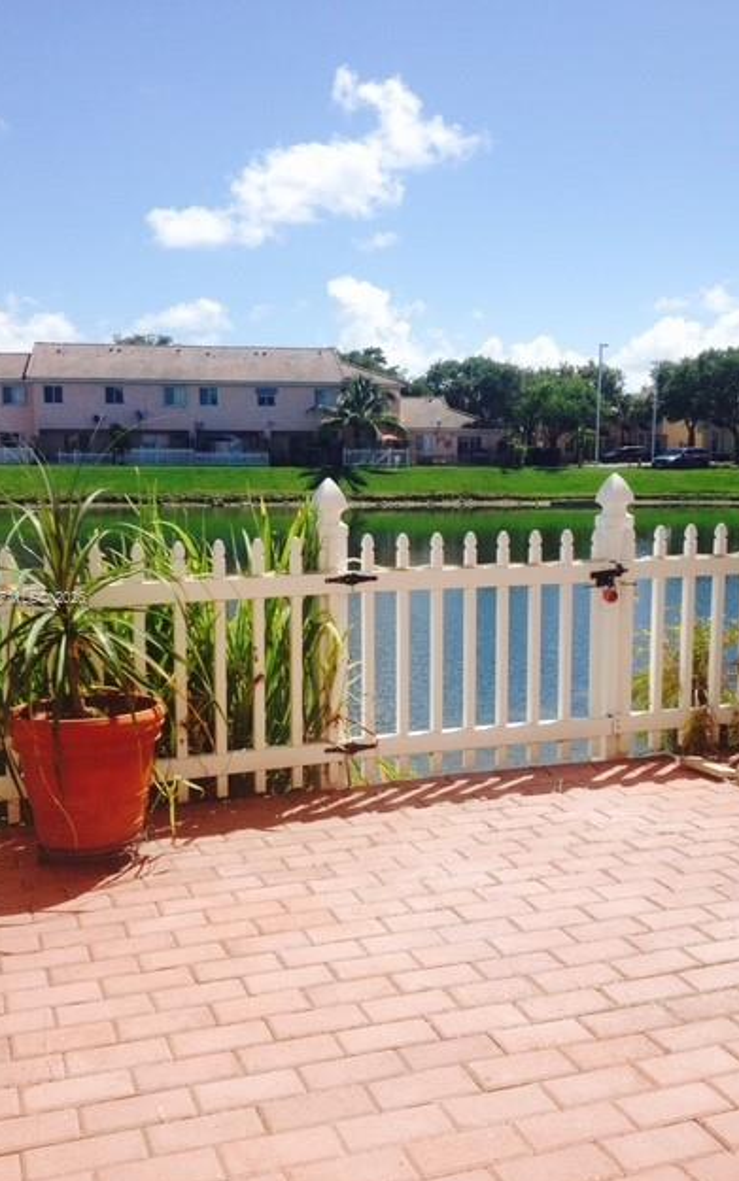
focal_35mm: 38
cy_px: 599
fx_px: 1224
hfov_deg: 33.6
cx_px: 352
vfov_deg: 51.5
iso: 50
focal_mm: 4.28
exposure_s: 1/2208
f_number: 2.4
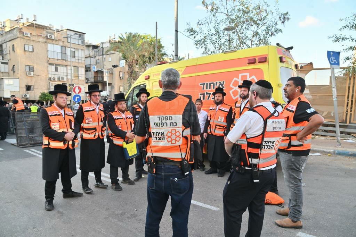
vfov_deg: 53.1
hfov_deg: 73.7
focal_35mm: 24
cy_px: 118
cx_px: 178
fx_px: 237
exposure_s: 1/320
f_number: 7.1
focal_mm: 24
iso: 500
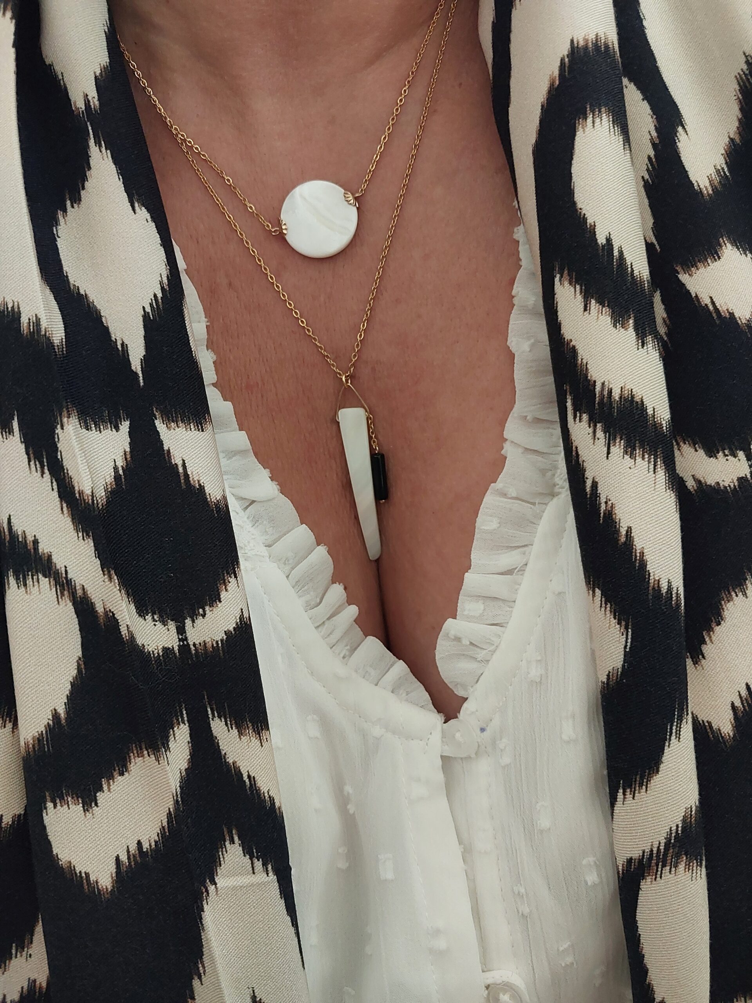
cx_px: 376
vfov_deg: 60.0
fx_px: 869
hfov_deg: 46.8
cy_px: 502
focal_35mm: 30
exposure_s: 1/60
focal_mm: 4.6
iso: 400
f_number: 1.8
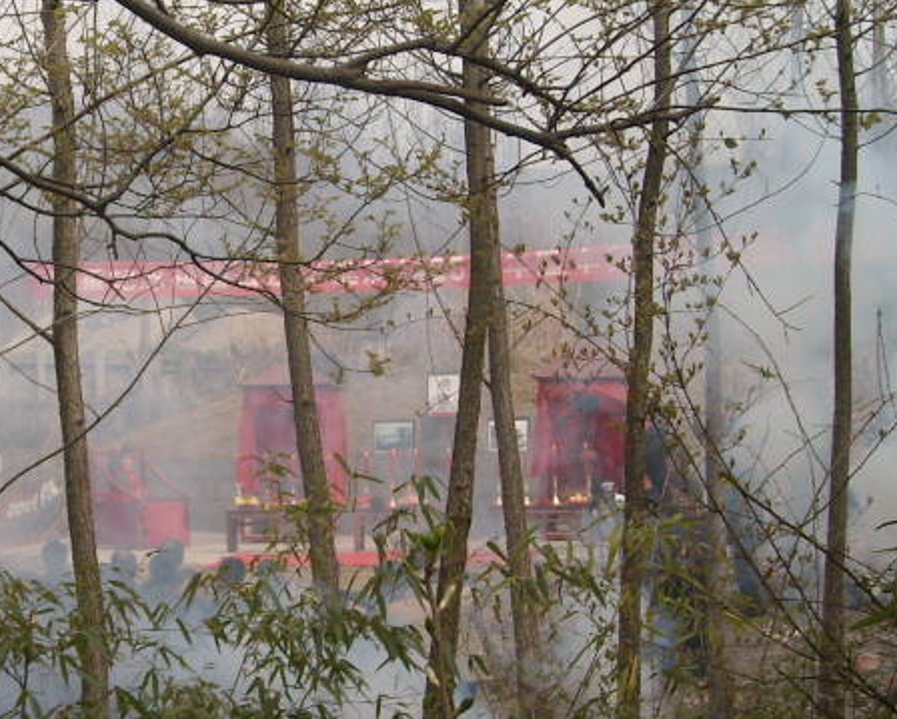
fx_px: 2072
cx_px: 166
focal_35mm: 78
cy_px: 369
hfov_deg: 24.0
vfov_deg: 19.7
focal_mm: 5.7
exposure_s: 1/192
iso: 64
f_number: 5.6
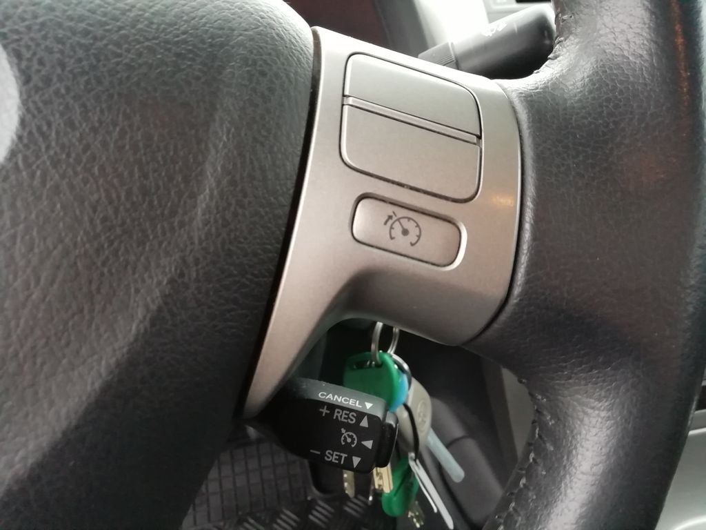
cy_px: 265
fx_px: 530
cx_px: 353
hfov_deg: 67.3
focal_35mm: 26
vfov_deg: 53.1
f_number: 2.2
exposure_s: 1/25
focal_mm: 3.21
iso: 320
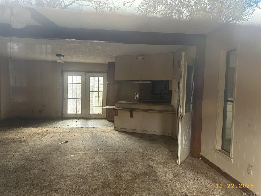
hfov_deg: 71.6
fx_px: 181
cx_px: 130
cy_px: 98
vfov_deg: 56.8
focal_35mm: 24
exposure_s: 1/121
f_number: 1.78
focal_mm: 6.86
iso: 200
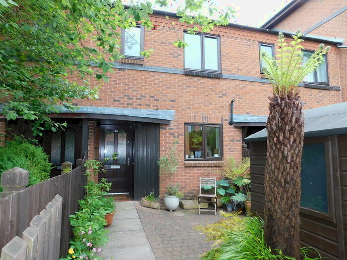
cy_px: 130
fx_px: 231
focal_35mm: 23
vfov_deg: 58.9
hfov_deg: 73.9
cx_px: 174
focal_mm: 4
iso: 125
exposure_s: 1/60
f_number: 3
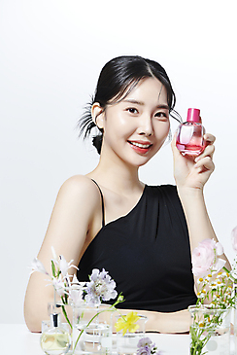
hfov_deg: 11.9
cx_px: 121
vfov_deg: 17.8
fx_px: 1133
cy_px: 178
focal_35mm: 115
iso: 64
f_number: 13
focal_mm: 105
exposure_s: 1/125
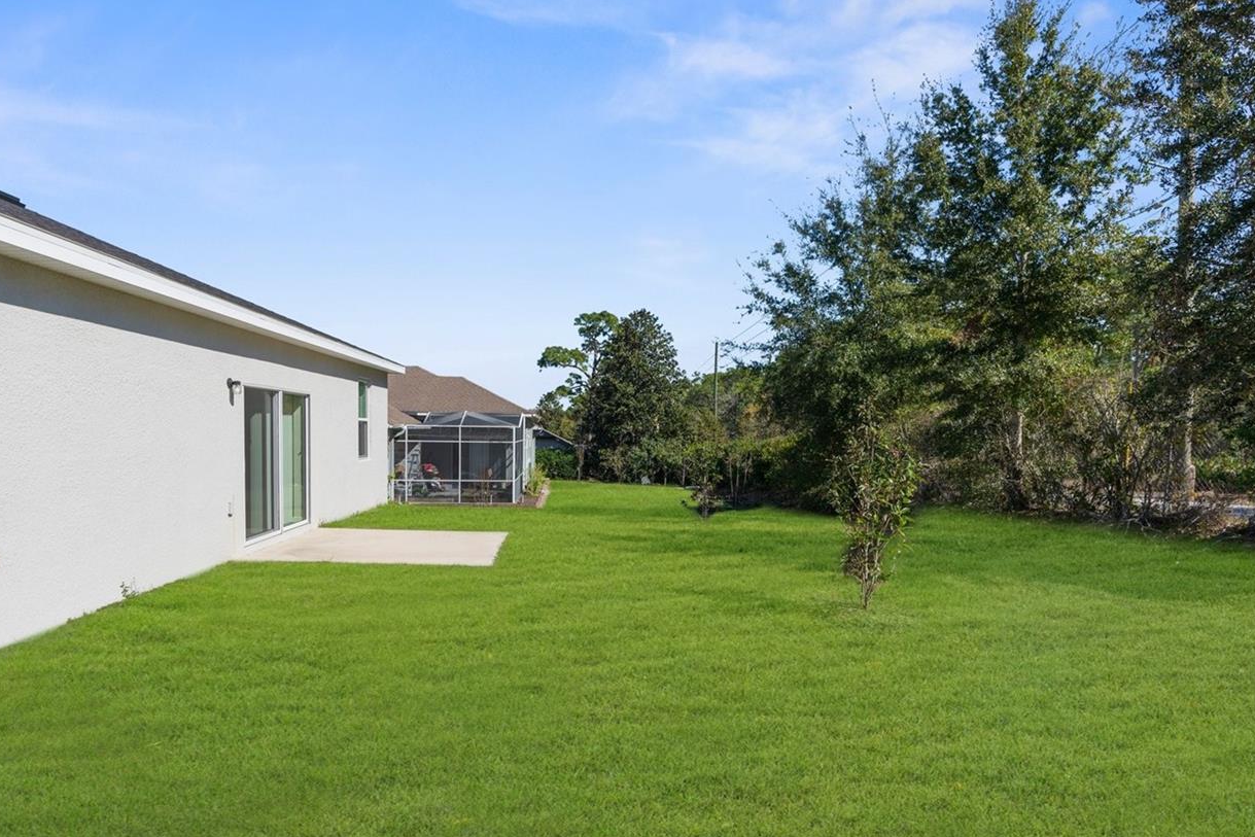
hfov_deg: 81.2
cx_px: 633
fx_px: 732
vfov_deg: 59.4
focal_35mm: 21
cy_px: 465
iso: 125
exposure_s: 1/250
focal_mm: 16
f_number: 6.3
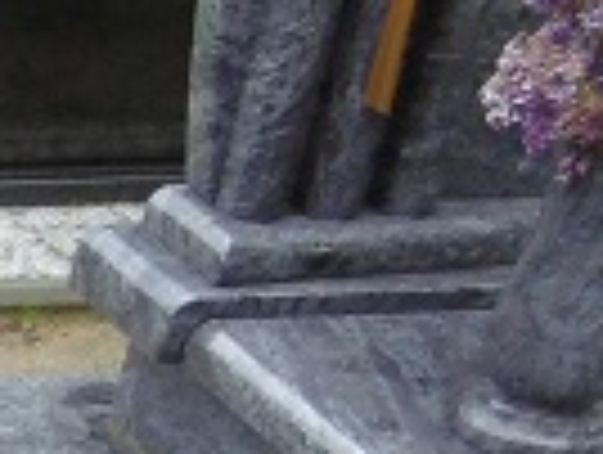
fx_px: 2495
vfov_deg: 9.1
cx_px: -900
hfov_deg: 11.2
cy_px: 1160
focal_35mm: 143
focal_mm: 4.3
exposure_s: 1/320
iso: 100
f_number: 3.1
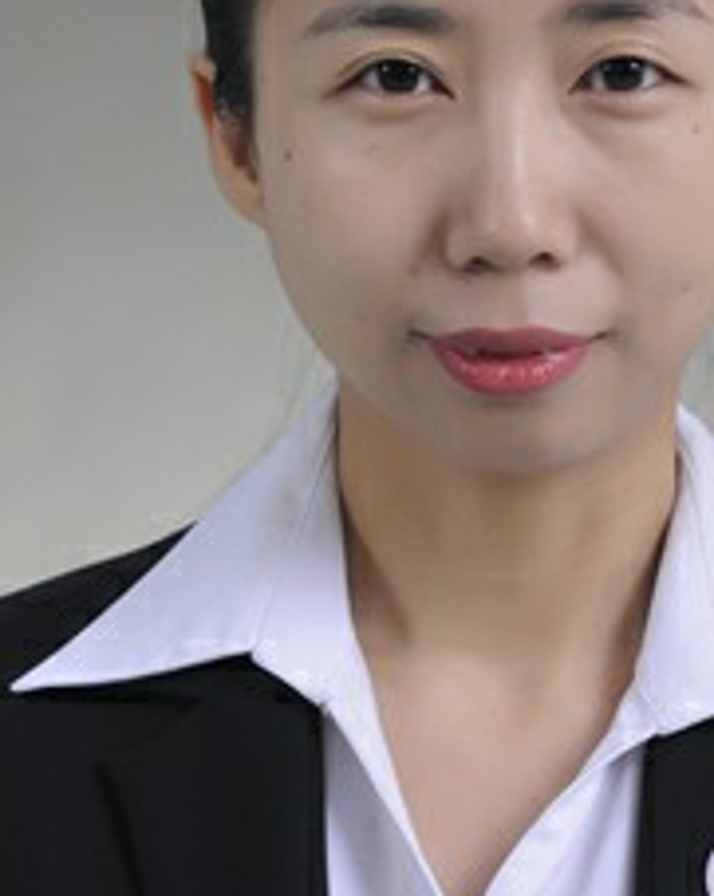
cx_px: 489
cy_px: 330
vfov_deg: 8.1
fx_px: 6298
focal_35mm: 238
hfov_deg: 6.5
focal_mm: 85
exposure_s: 1/125
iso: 160
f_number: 5.6
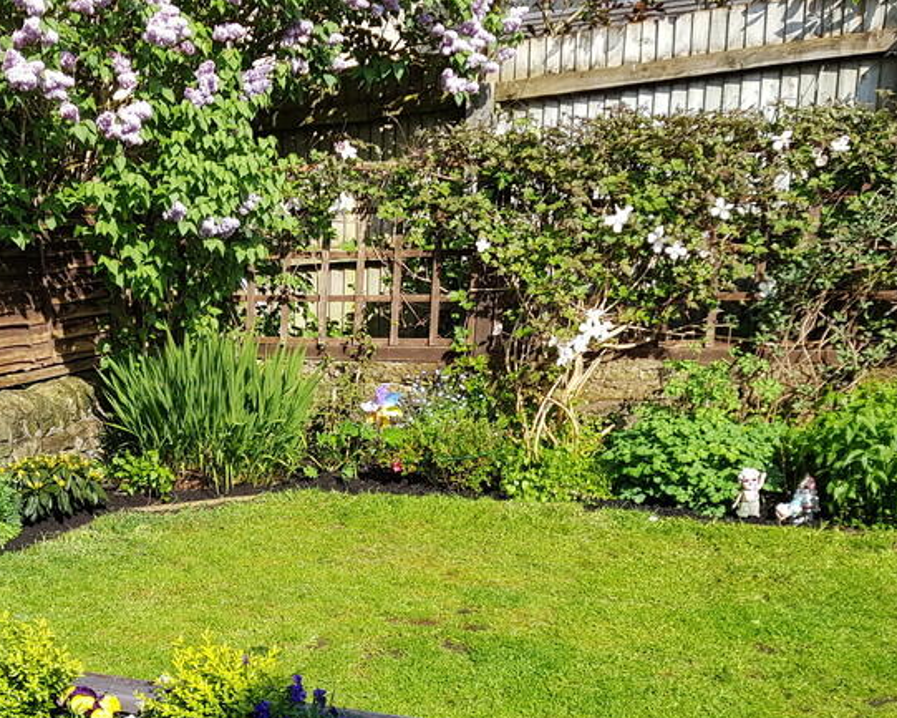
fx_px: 1275
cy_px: 569
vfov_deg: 30.7
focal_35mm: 48
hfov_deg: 38.1
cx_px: 265
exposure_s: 1/864
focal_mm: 4.2
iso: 40
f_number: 1.7
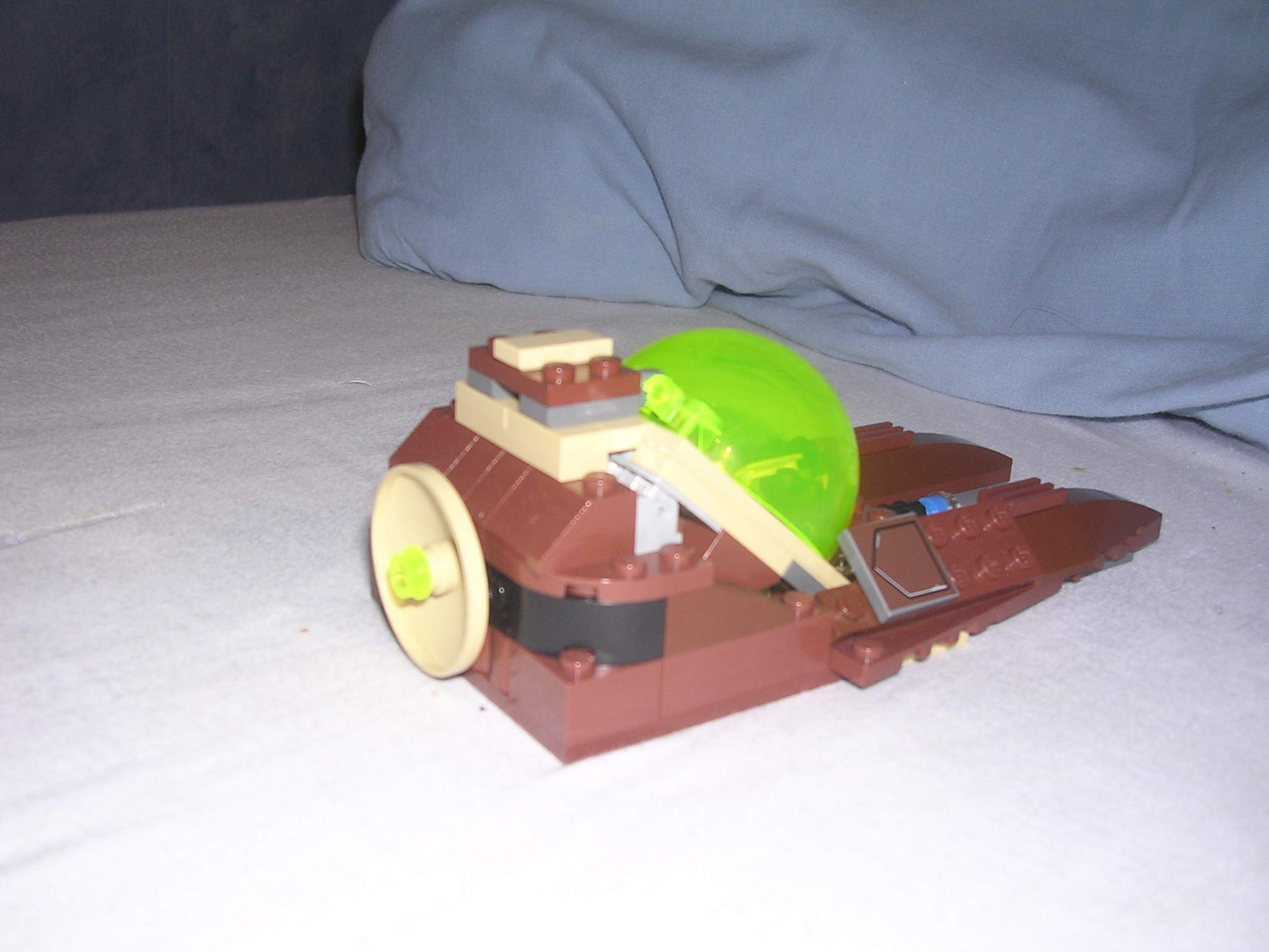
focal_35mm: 38
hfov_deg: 49.0
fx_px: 1393
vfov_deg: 37.7
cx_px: 634
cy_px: 476
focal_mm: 5.8
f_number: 2.8
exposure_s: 1/60.1
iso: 100
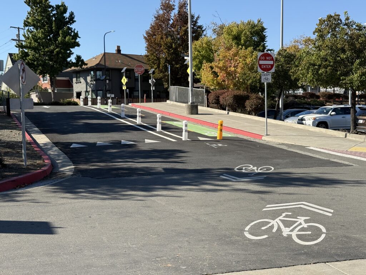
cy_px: 138
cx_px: 183
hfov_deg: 39.7
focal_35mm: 48
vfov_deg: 30.3
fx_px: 508
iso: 100
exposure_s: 1/4098
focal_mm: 6.76
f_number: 1.78
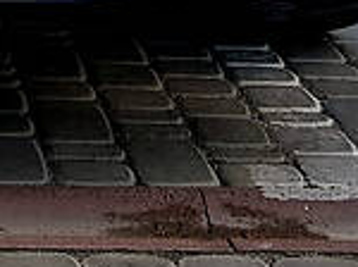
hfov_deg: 13.7
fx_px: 1435
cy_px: -358
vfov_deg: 9.5
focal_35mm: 139
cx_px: -98
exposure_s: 1/176
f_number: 1.7
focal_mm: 4.2
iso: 40
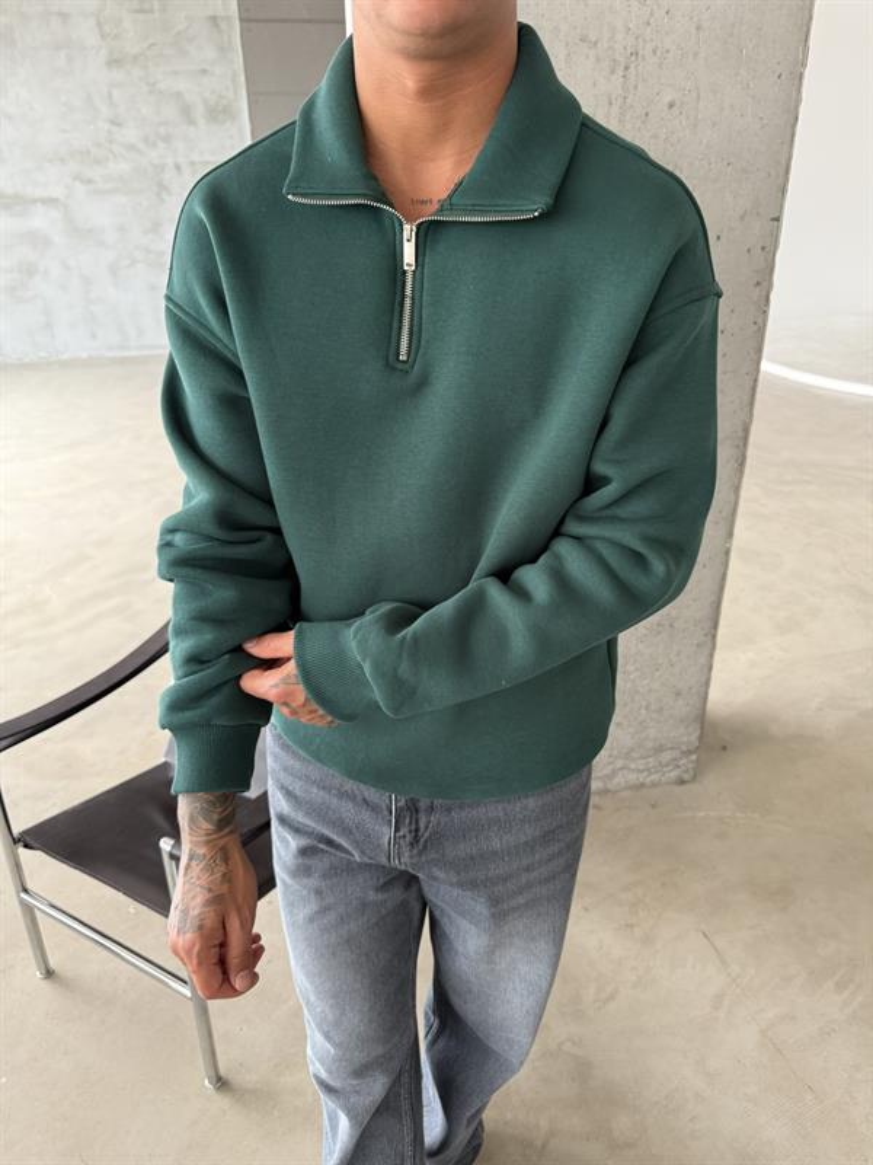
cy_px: 582
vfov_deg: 71.6
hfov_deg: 56.8
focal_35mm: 24
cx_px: 436
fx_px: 807
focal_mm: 6.76
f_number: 1.78
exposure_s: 1/63
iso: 200
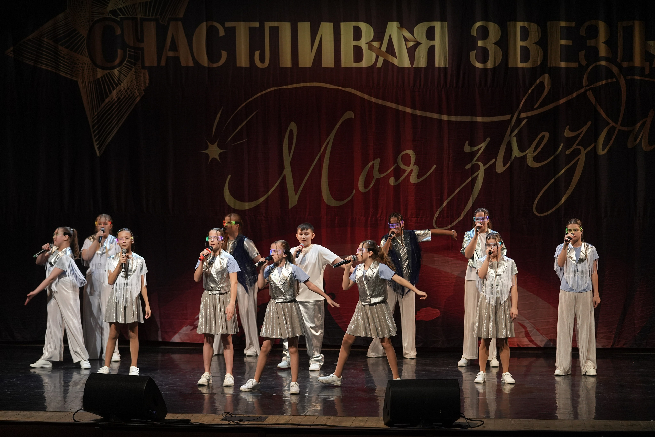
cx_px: 328
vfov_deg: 13.4
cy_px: 218
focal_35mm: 102
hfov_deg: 20.0
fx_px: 1856
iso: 1600
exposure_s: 1/400
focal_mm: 102
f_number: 2.8
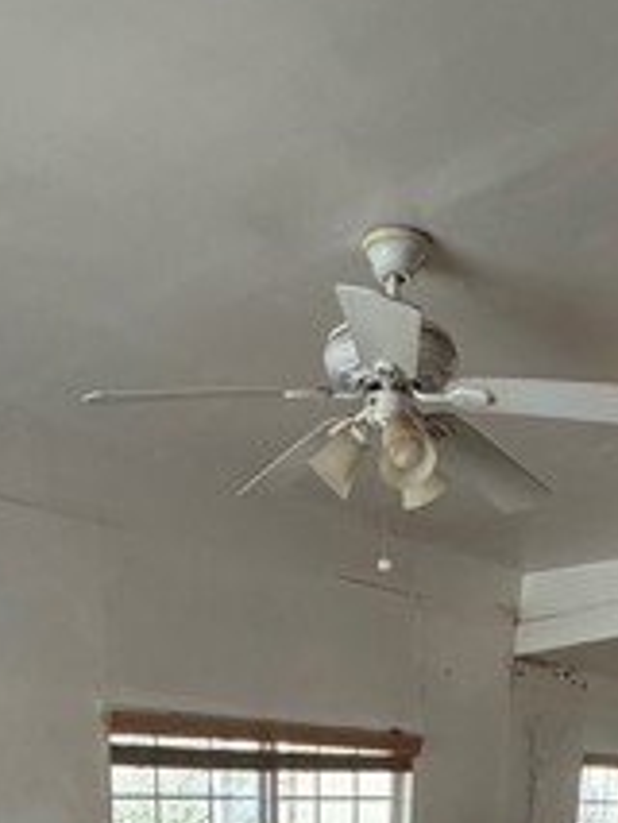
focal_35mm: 42
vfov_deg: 33.5
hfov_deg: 34.3
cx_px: 371
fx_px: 999
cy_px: 1055
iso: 320
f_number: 2.2
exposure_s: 1/95
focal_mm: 2.22
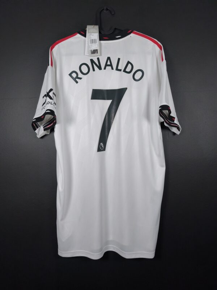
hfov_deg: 58.9
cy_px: 145
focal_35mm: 23
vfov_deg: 73.9
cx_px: 108
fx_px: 192
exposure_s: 1/160
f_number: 1.6
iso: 400
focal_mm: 6.57
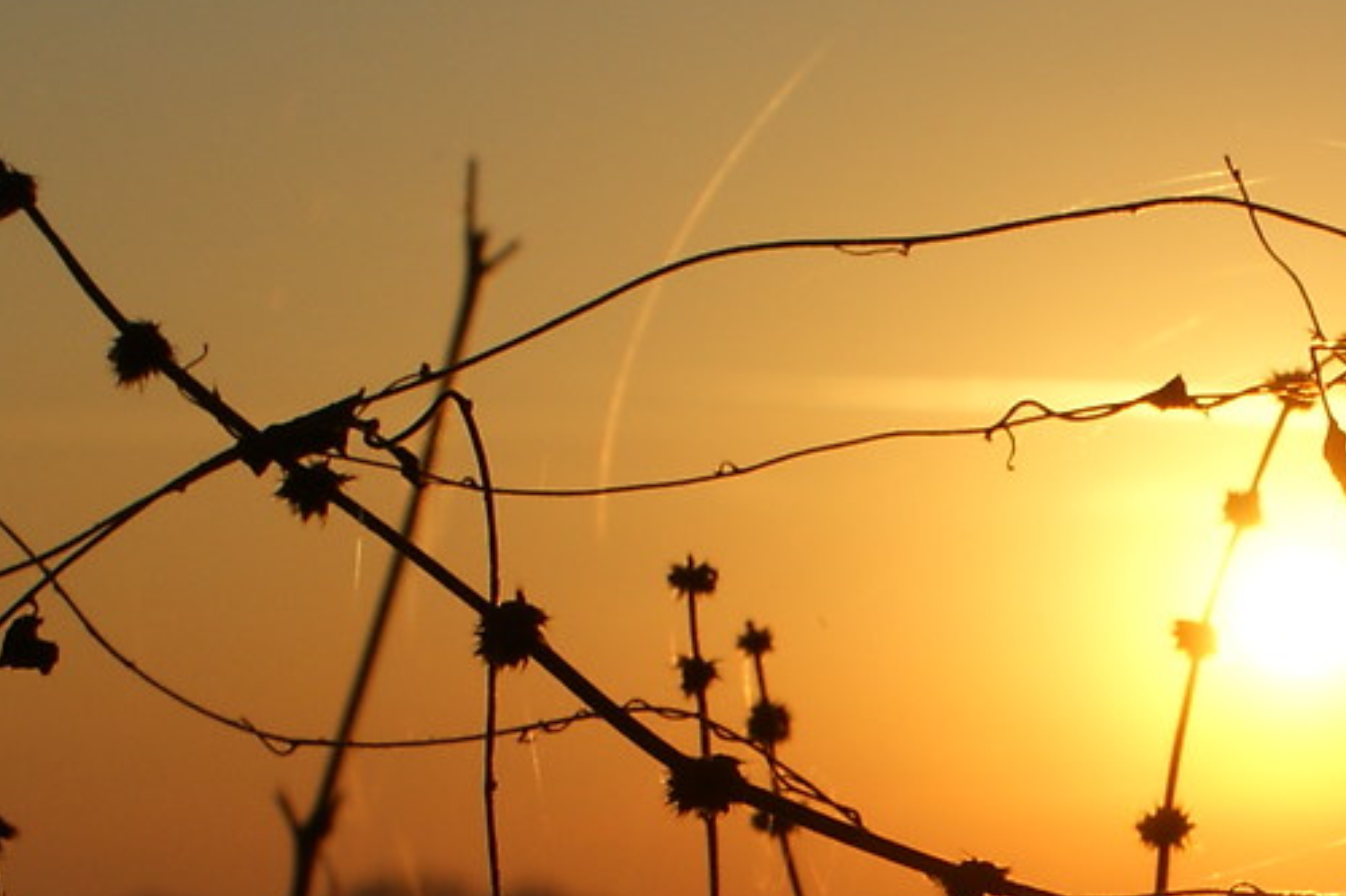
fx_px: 8073
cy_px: 1123
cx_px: 1761
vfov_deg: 6.3
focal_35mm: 216
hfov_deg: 9.4
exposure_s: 1/250
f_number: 11
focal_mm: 30
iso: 100
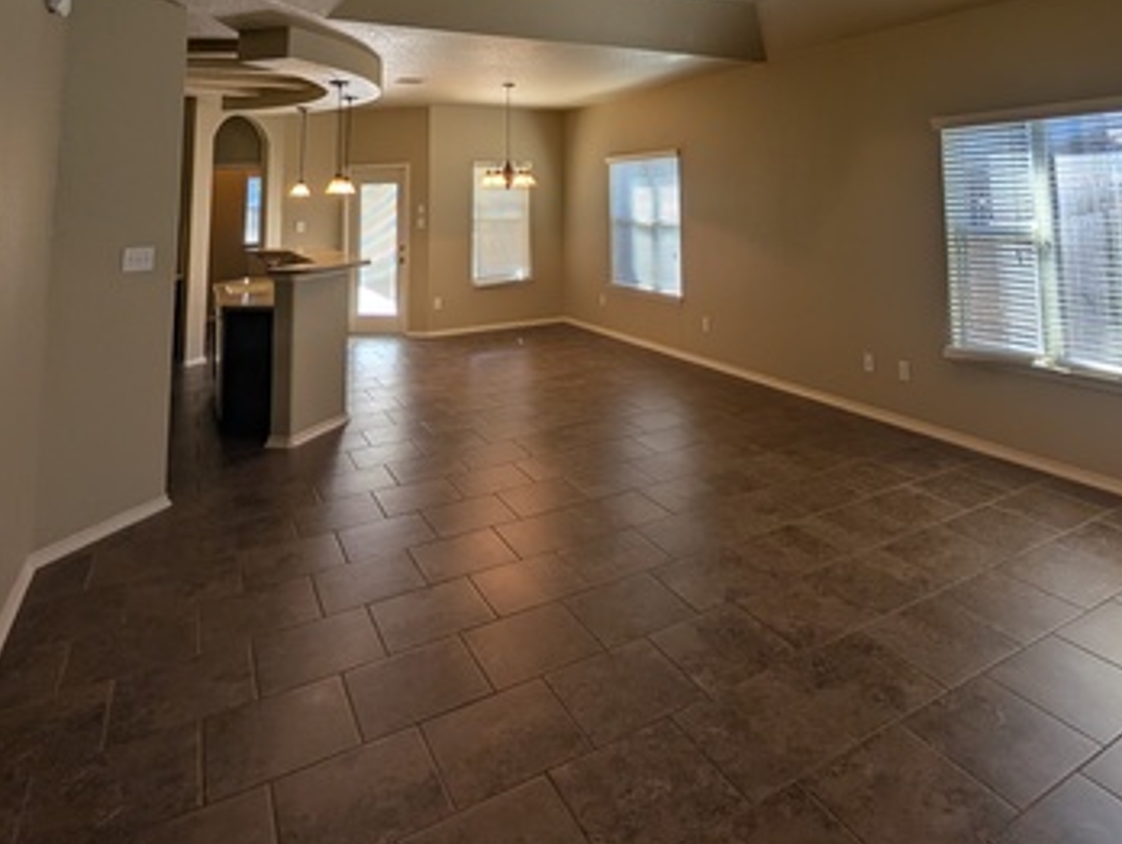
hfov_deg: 75.6
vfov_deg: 54.7
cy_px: 113
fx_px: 714
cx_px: 664
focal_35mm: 22
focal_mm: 2.02
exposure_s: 1/161
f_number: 1.7
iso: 51
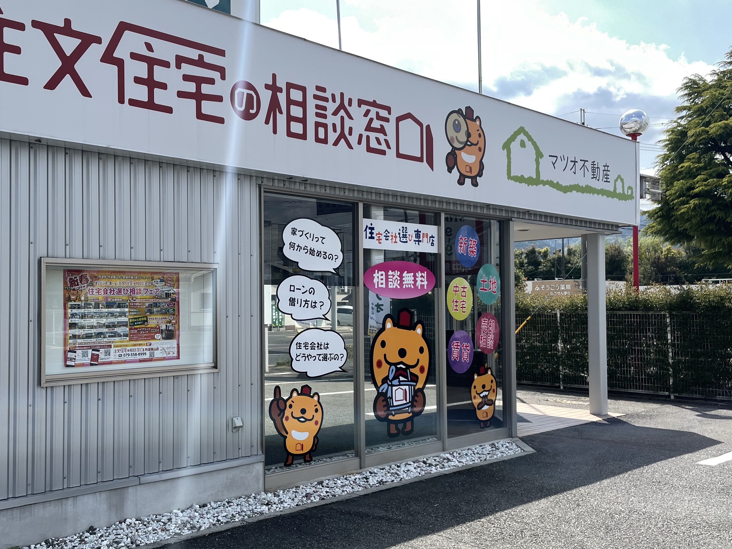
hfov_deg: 52.0
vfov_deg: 40.7
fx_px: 740
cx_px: 273
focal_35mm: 35
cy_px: 284
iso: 32
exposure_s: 1/2882
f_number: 1.6
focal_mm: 4.2
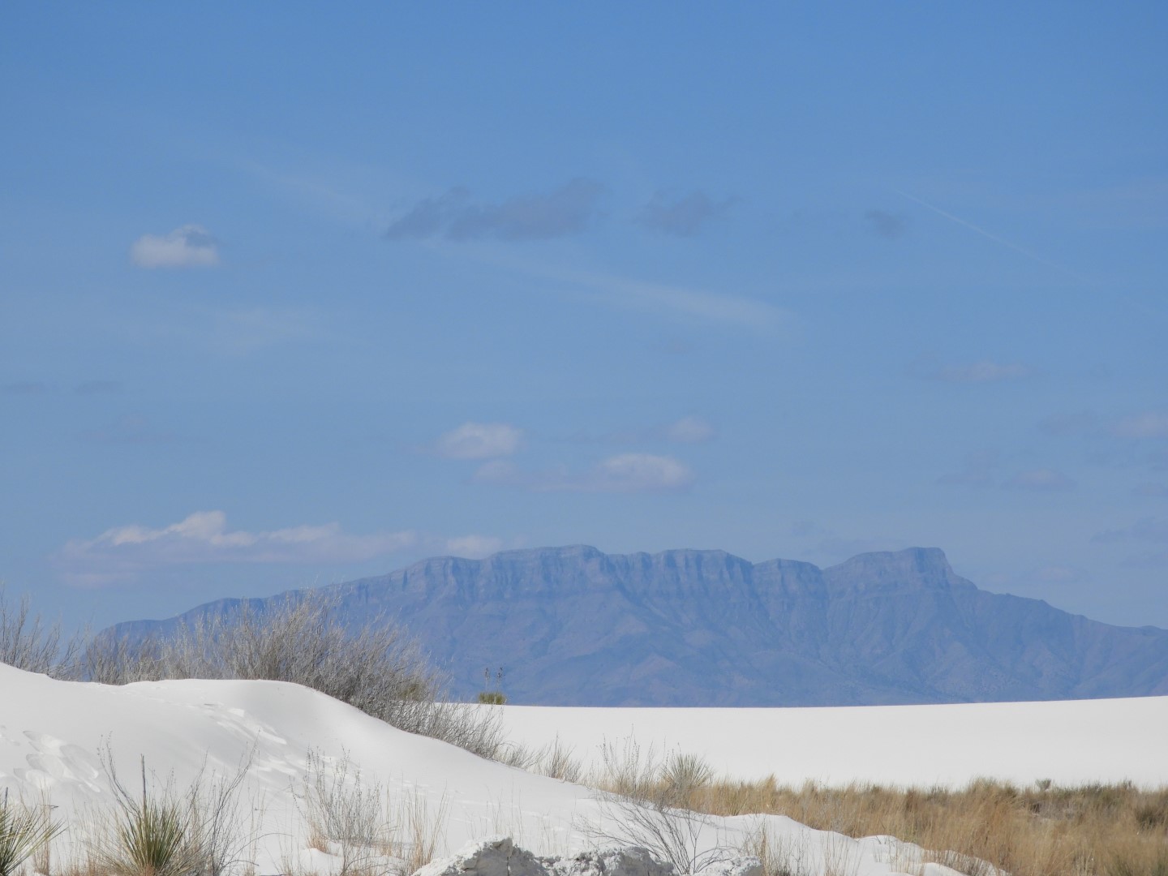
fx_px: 6073
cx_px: 584
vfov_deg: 8.2
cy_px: 438
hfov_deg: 11.0
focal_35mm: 180
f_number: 5.3
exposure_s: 1/1600
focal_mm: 32.2
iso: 100
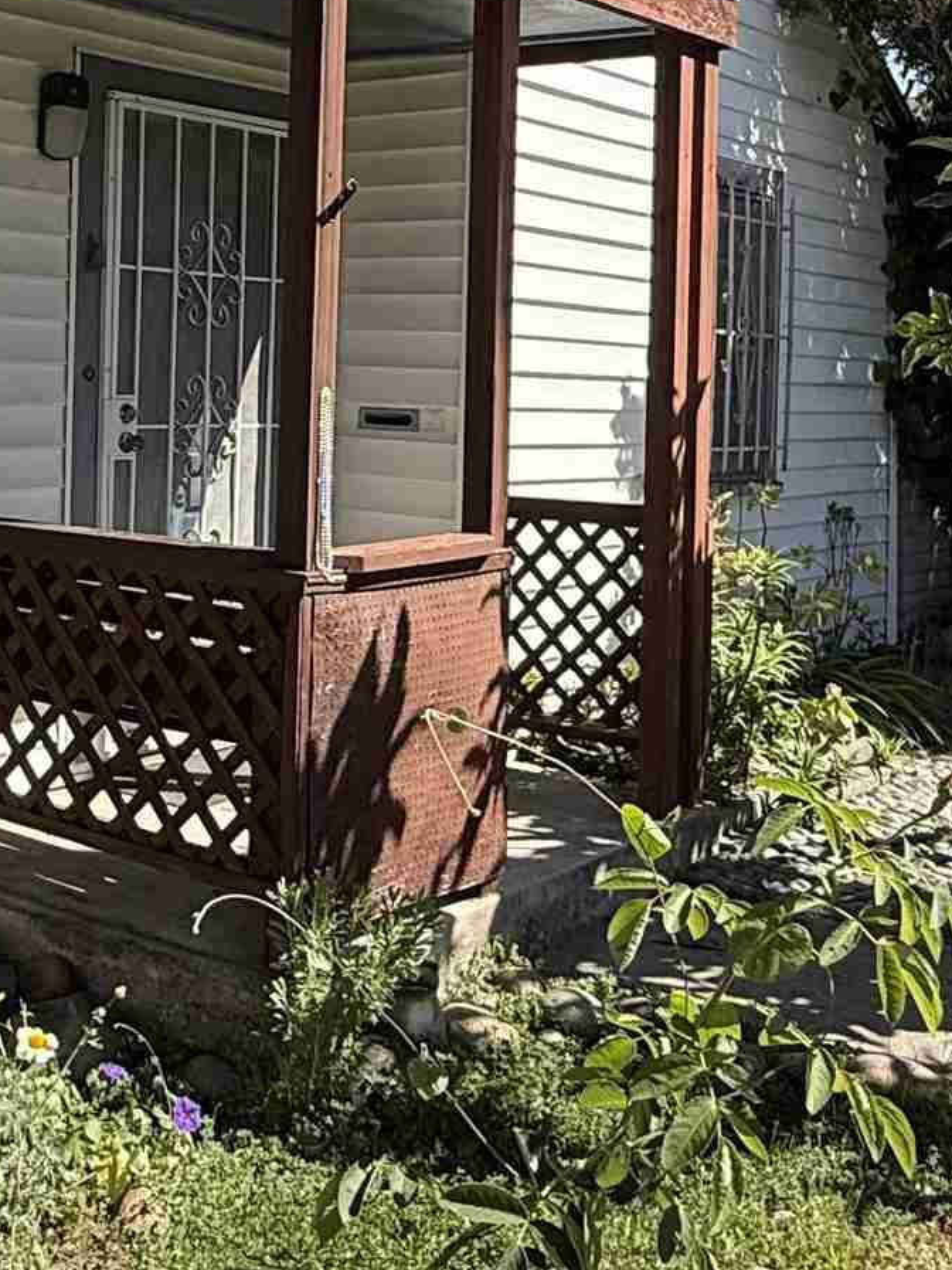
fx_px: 1760
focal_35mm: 48
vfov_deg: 38.6
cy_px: 319
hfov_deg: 29.5
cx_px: 167
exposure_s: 1/1145
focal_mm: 2.22
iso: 64
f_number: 2.2
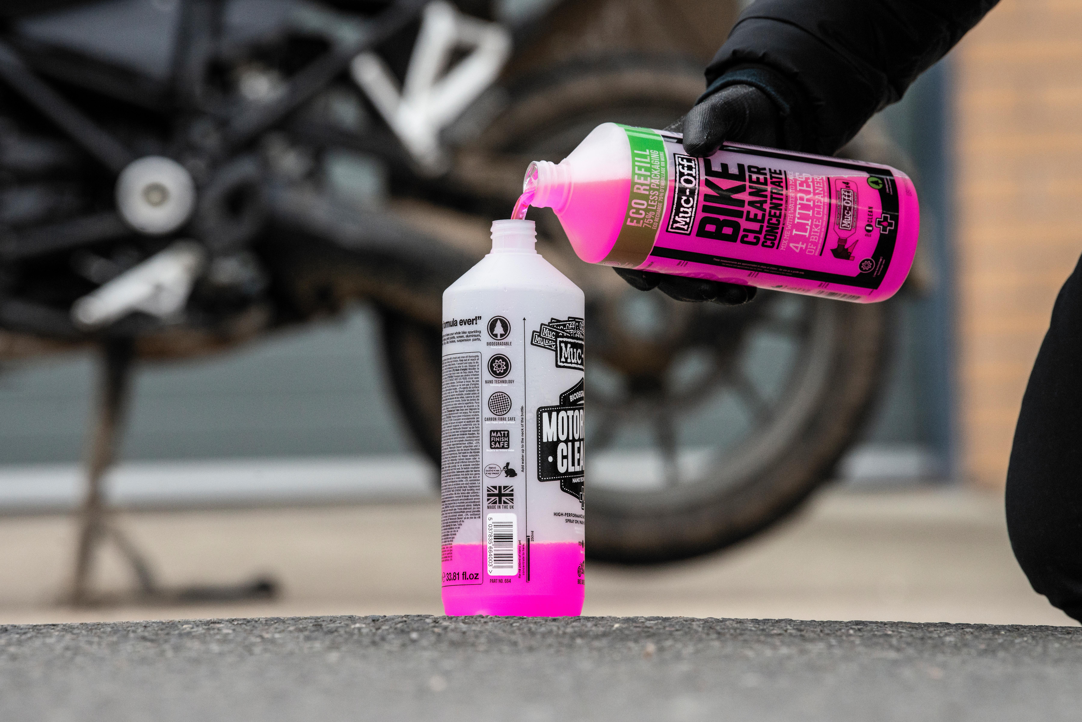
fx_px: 6013
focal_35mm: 200
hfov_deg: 10.3
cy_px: 361
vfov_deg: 6.9
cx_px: 541
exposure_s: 1/800
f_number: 6.3
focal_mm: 200
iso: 2000
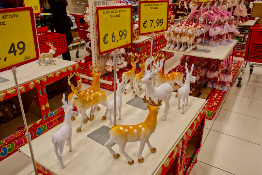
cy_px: 88
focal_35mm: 27
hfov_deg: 67.4
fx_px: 197
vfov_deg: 47.9
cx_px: 131
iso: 400
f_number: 5.6
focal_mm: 18
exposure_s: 1/125
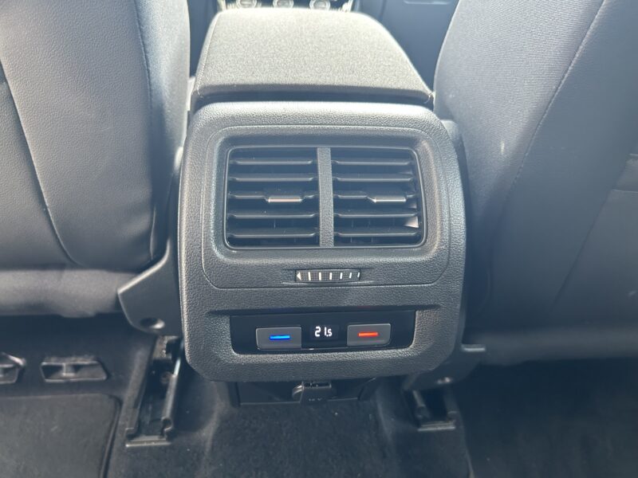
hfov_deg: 67.3
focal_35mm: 26
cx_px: 319
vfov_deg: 53.1
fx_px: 479
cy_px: 239
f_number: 1.5
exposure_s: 1/60
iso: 200
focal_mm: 5.7
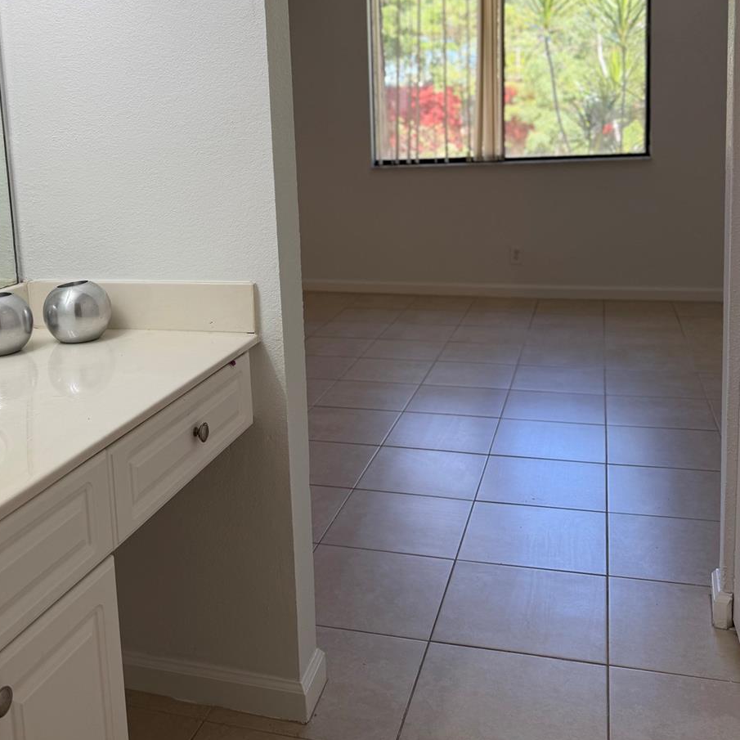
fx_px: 871
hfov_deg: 45.8
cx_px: 302
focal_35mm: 36
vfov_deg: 45.4
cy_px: 252
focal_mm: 6.76
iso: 50
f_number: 1.78
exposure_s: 1/140
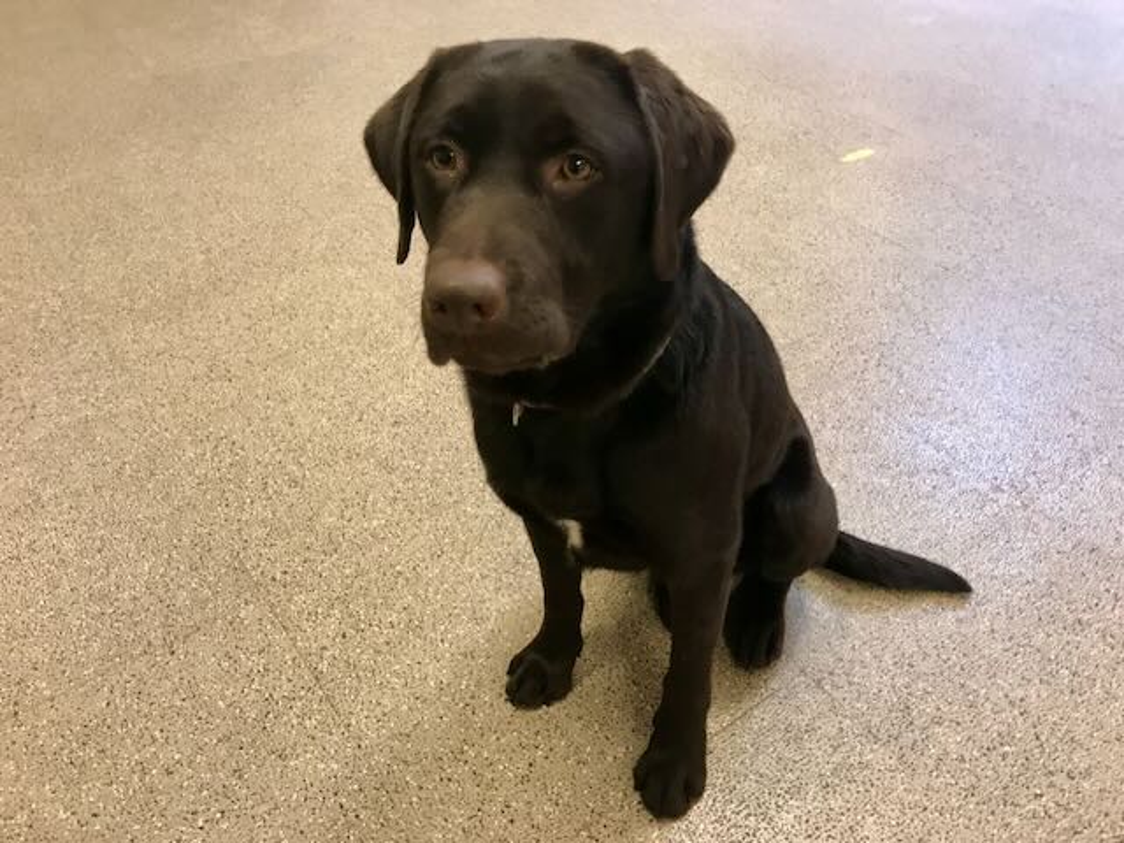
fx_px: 909
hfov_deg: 63.4
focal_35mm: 28
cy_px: 422
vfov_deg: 49.7
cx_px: 562
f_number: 1.8
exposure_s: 1/15
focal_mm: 3.99
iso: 40
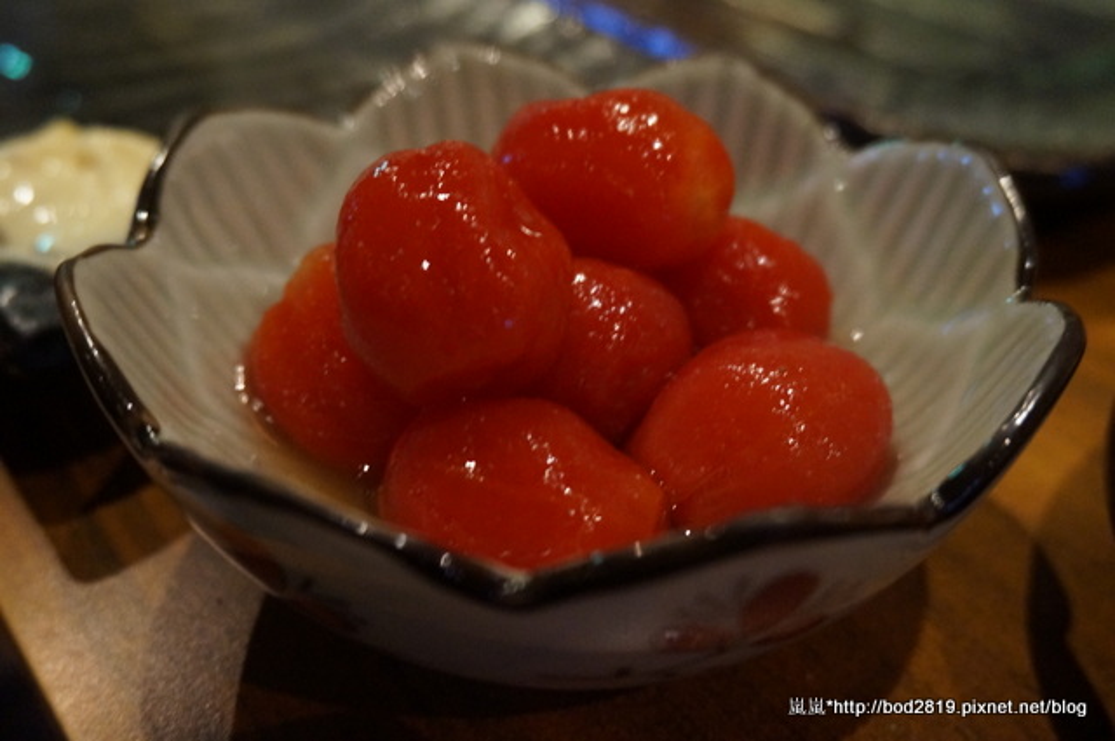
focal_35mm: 39
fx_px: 1206
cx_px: 558
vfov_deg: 34.1
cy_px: 370
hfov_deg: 49.6
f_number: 4.5
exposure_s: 1/15
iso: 3200
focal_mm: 26
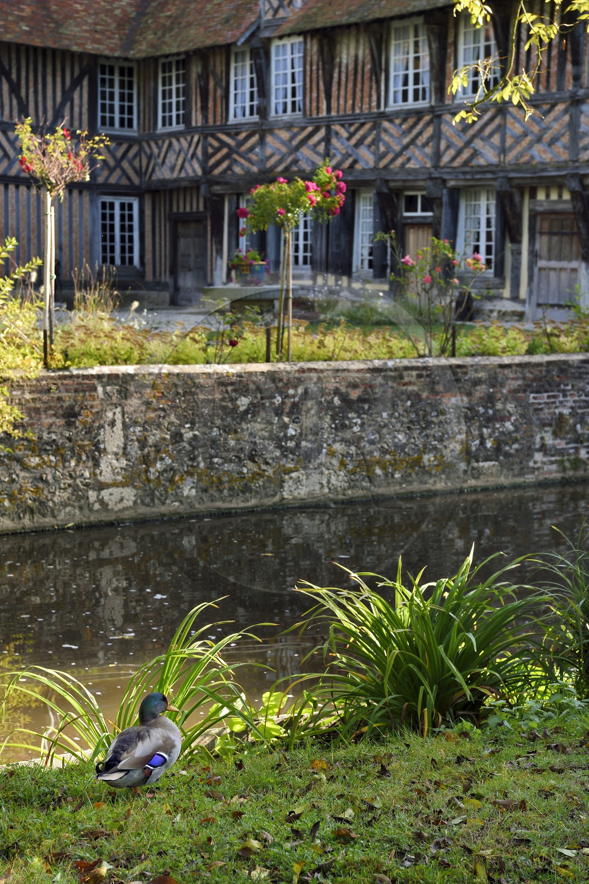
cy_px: 442
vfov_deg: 28.9
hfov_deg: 19.4
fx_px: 1719
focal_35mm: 70
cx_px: 294
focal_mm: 70
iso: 200
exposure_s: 1/160
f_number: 8
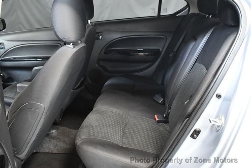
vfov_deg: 36.9
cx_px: 126
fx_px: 251
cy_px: 84
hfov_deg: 53.1
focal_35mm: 36
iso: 5000
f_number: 3.5
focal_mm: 18
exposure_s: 1/60
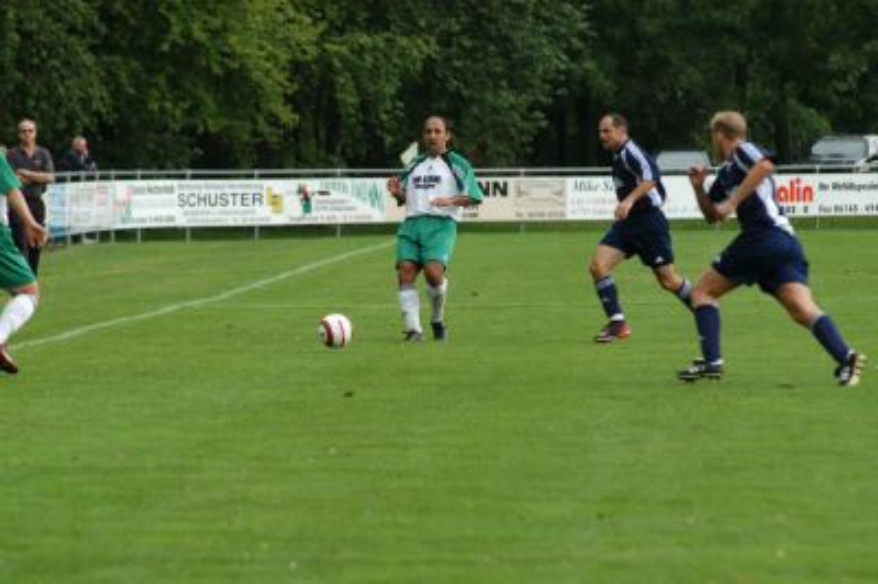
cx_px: 439
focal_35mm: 300
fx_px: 7310
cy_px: 292
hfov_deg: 6.9
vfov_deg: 4.6
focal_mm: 200
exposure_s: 1/400
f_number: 5
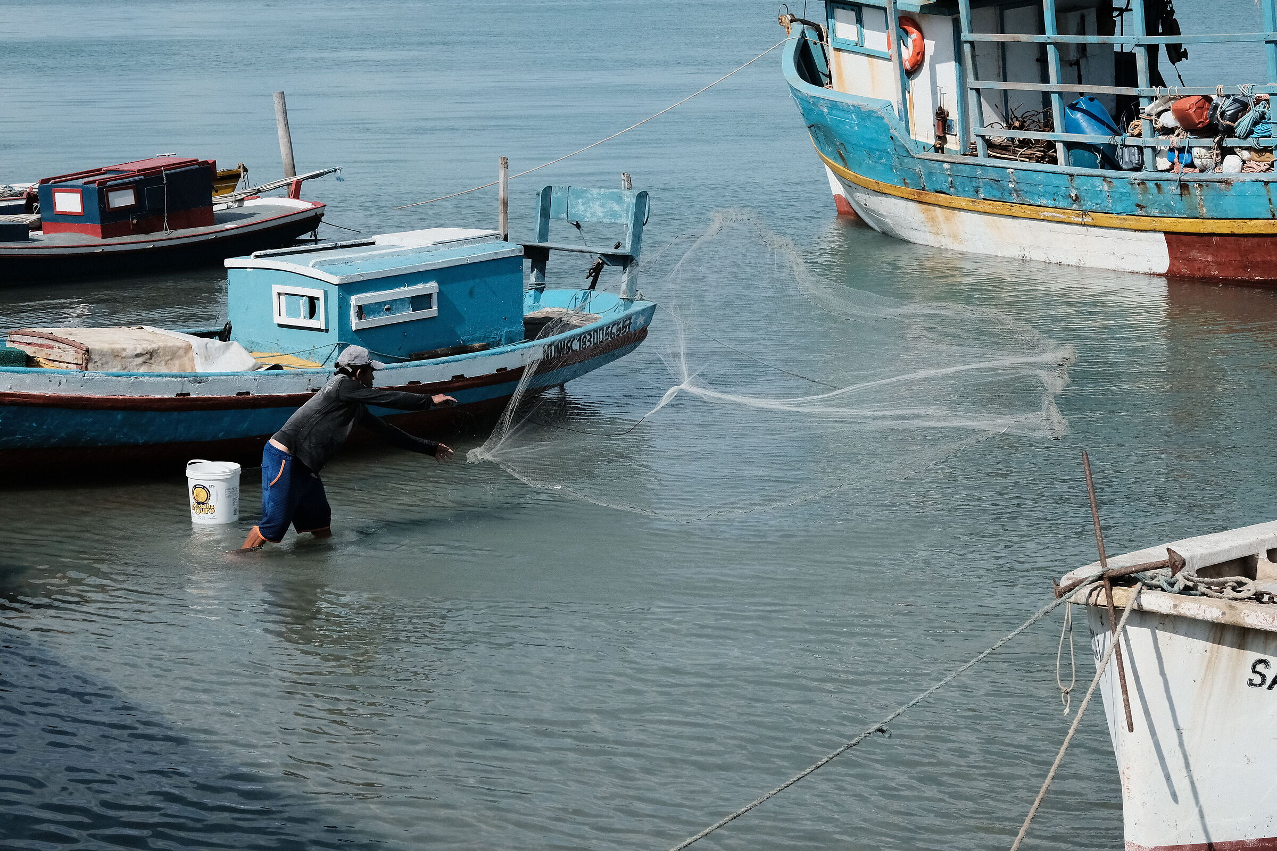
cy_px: 426
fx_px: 2660
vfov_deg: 18.2
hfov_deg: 27.0
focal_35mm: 75
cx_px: 638
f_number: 8
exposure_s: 1/4000
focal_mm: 50
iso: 1600
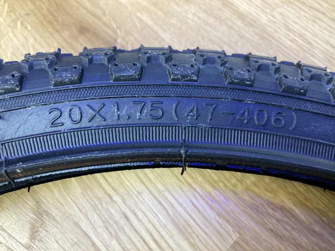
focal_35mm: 28
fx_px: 271
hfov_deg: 63.4
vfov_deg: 49.7
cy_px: 126
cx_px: 168
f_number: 1.8
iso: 125
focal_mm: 3.99
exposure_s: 1/50
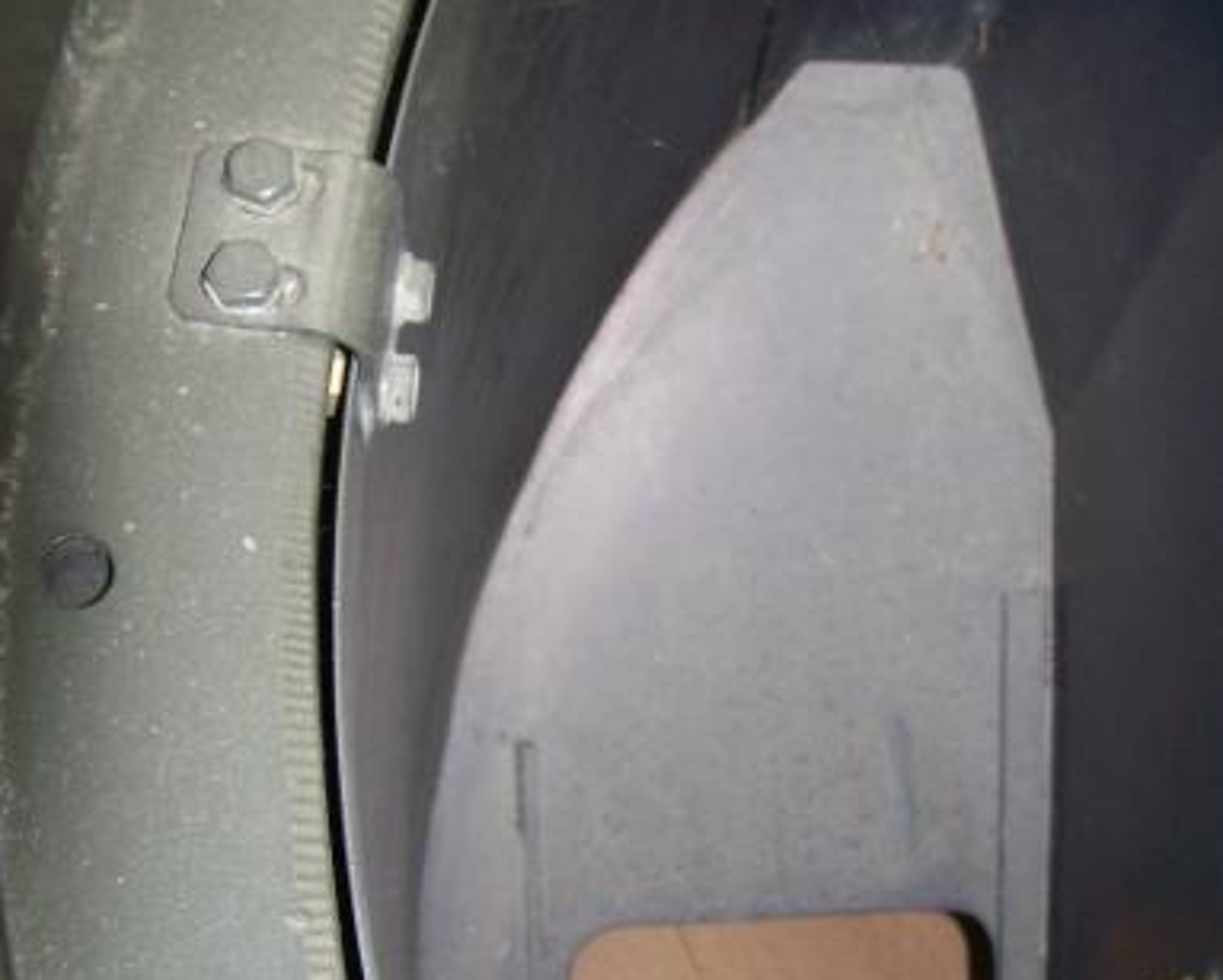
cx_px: 707
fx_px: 2246
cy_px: 482
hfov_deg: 30.4
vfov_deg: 24.6
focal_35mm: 62
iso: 160
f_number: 2.8
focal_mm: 6.3
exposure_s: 1/60
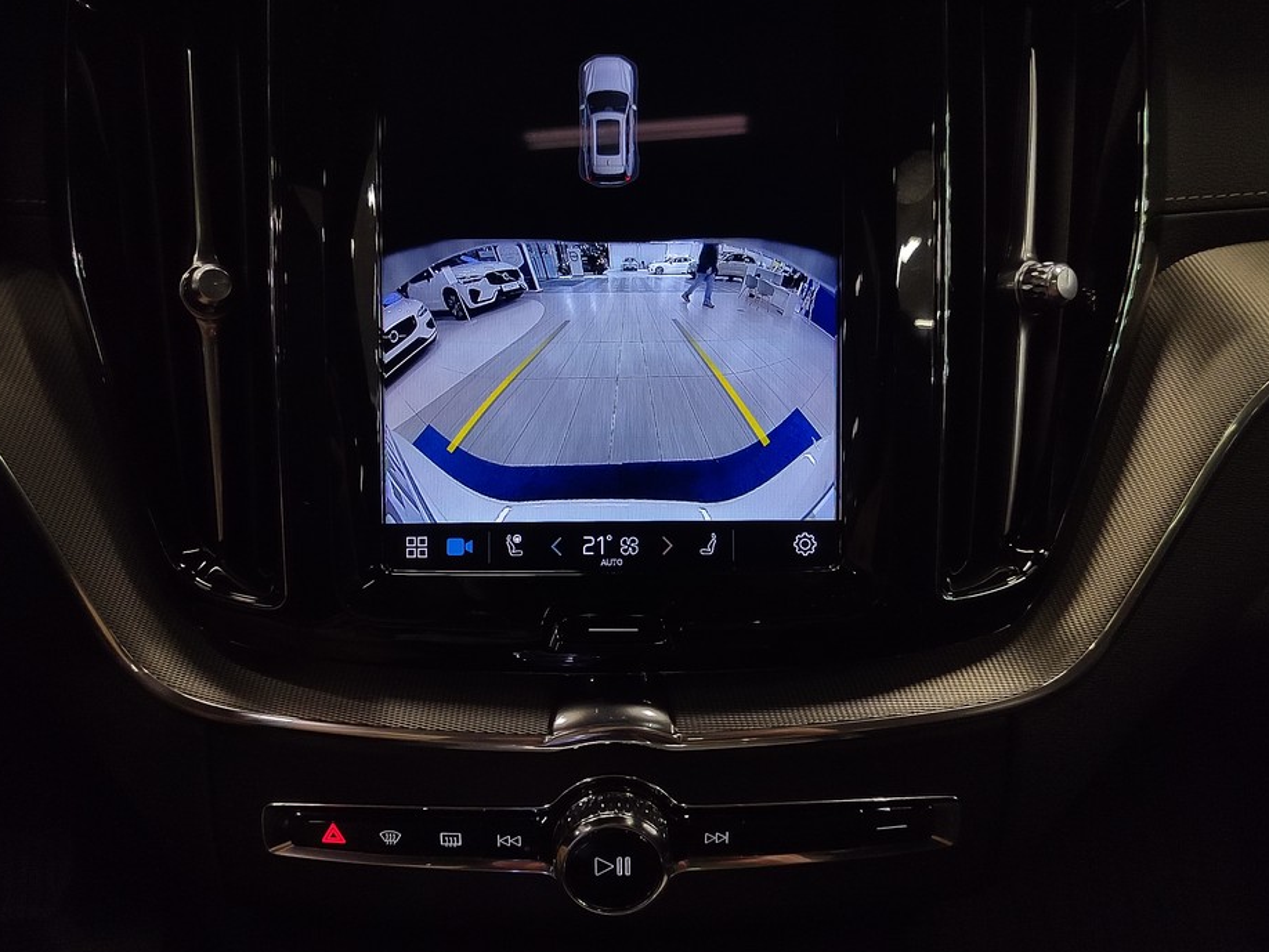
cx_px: 616
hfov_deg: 56.8
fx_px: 1173
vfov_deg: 44.1
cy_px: 437
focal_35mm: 32
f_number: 1.9
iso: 1597
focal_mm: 5.52
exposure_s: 1/100
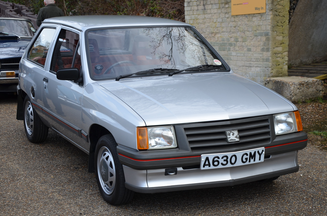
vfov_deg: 18.8
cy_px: 108
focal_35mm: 72
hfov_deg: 28.1
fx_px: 653
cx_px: 164
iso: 200
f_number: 8
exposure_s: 1/200
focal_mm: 48
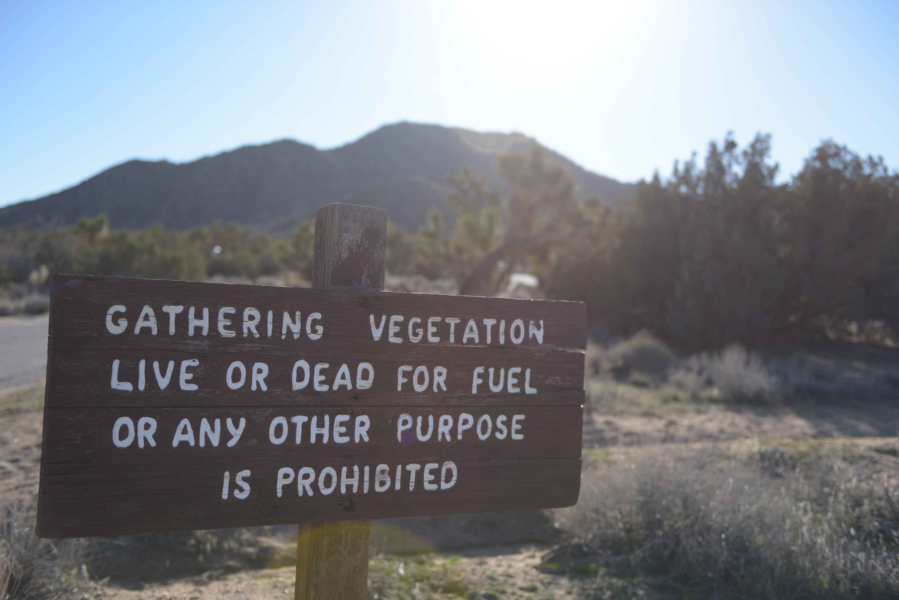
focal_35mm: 40
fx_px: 999
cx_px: 450
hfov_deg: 48.4
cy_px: 300
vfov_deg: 33.4
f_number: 2.8
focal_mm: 40
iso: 100
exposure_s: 1/1600
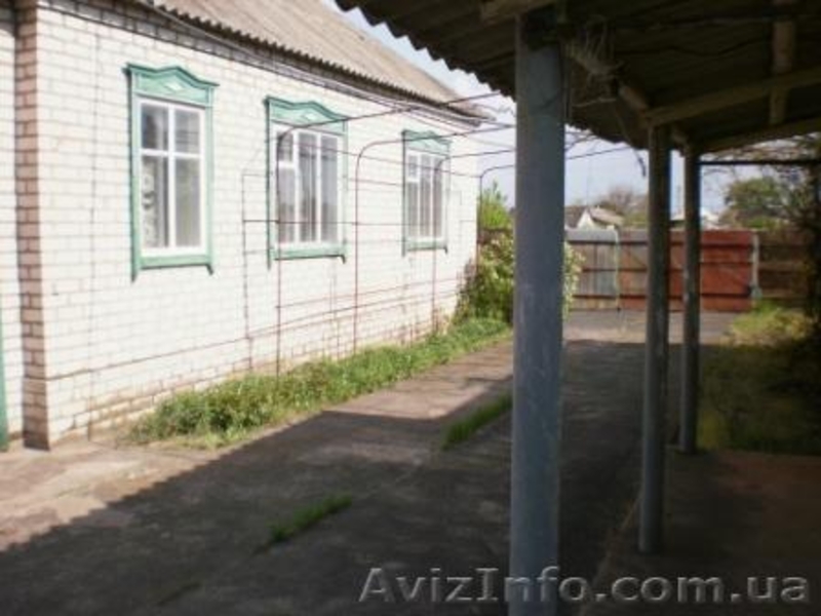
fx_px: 854
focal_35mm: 36
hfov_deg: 51.4
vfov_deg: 39.7
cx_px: 410
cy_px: 308
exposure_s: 1/800
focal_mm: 6.3
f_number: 4.6
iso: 100
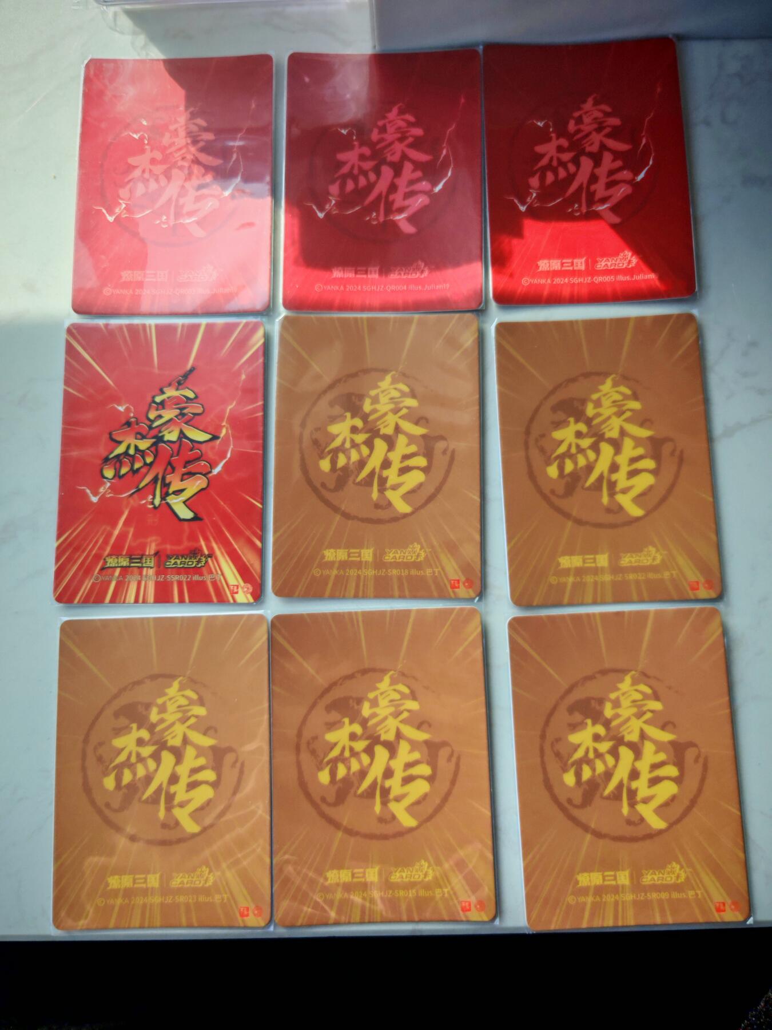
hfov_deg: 51.4
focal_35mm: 27
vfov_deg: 65.3
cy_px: 515
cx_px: 386
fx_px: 803
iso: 50
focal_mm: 6.67
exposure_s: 1/510
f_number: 1.9
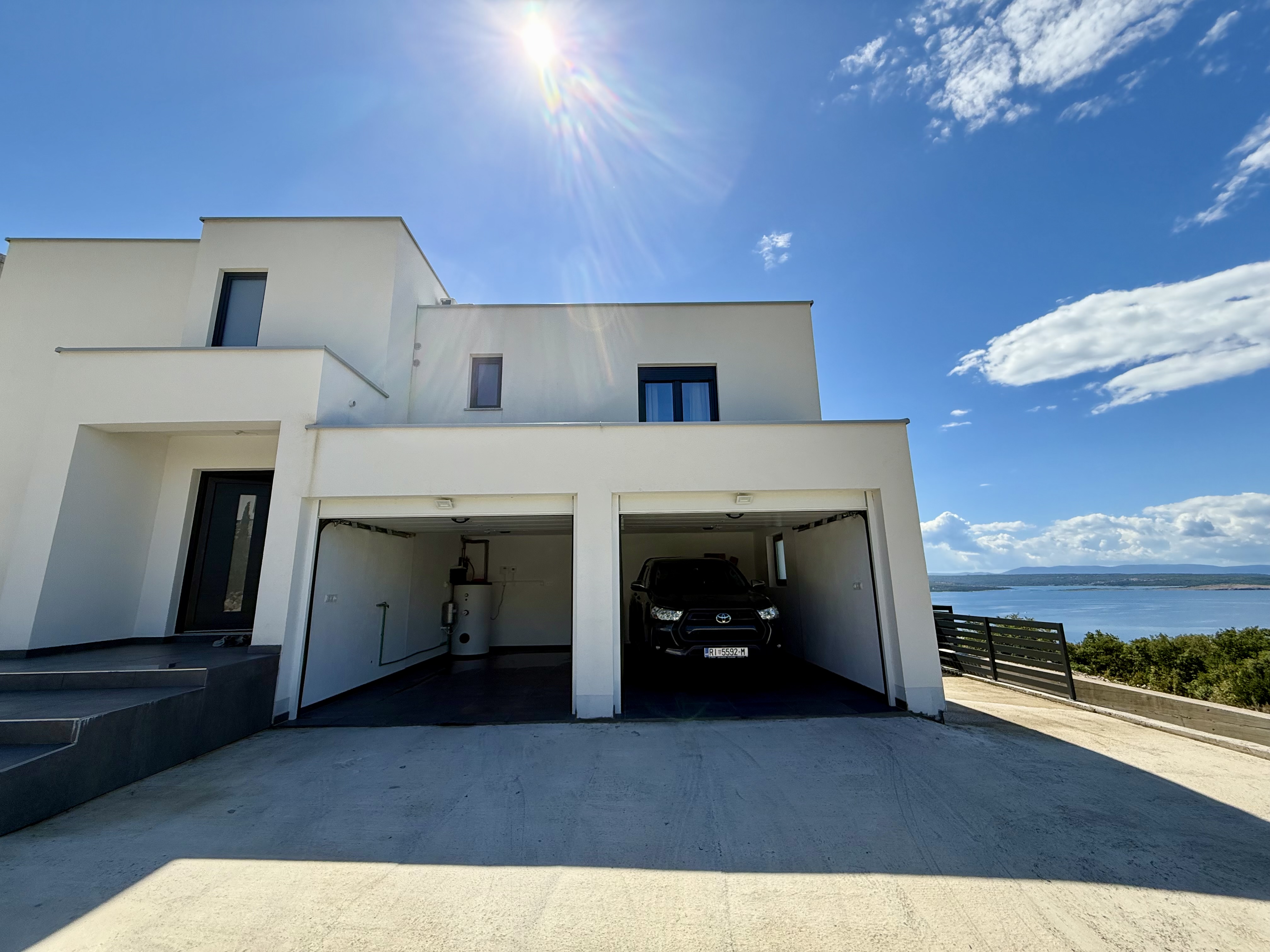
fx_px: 514
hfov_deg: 102.1
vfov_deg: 85.7
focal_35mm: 14
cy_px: 476
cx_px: 635
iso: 50
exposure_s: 1/2165
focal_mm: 2.22
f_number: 2.2
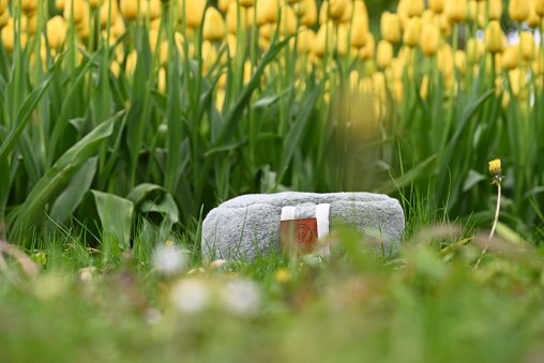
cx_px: 272
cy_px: 182
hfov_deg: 19.5
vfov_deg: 13.0
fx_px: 1587
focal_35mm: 105
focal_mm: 105
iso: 200
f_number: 5.6
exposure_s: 1/200
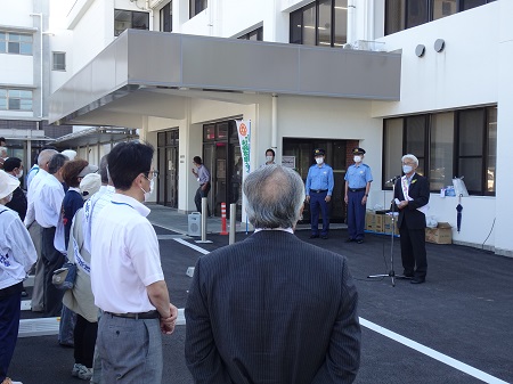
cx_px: 256
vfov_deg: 33.6
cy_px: 192
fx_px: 637
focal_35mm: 43
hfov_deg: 43.9
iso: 80
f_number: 4
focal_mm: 7.06
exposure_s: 1/80
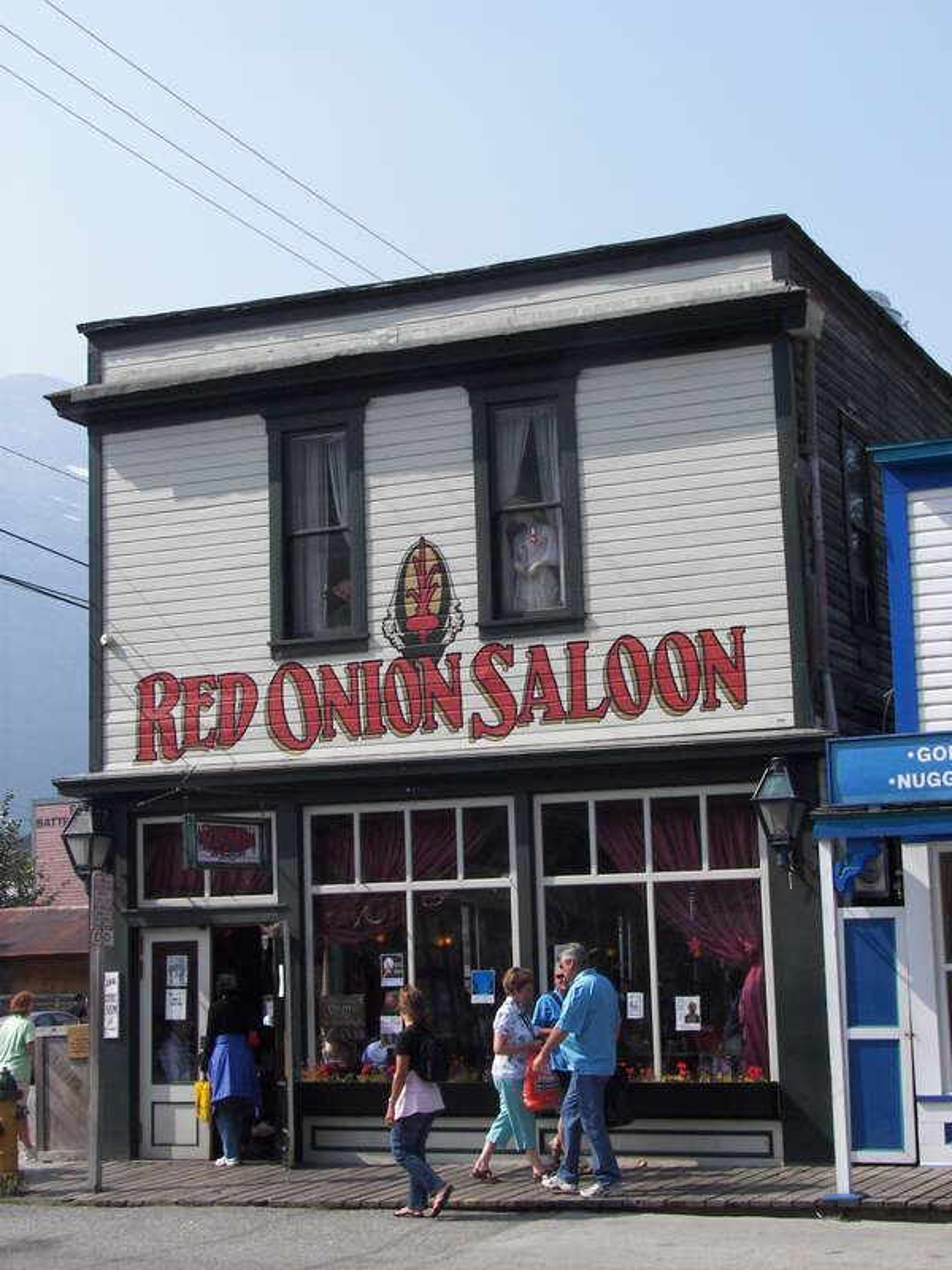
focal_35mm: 62
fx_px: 2273
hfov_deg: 23.7
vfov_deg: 31.2
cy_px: 635
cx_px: 476
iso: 125
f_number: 5.6
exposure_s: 1/500
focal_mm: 10.3
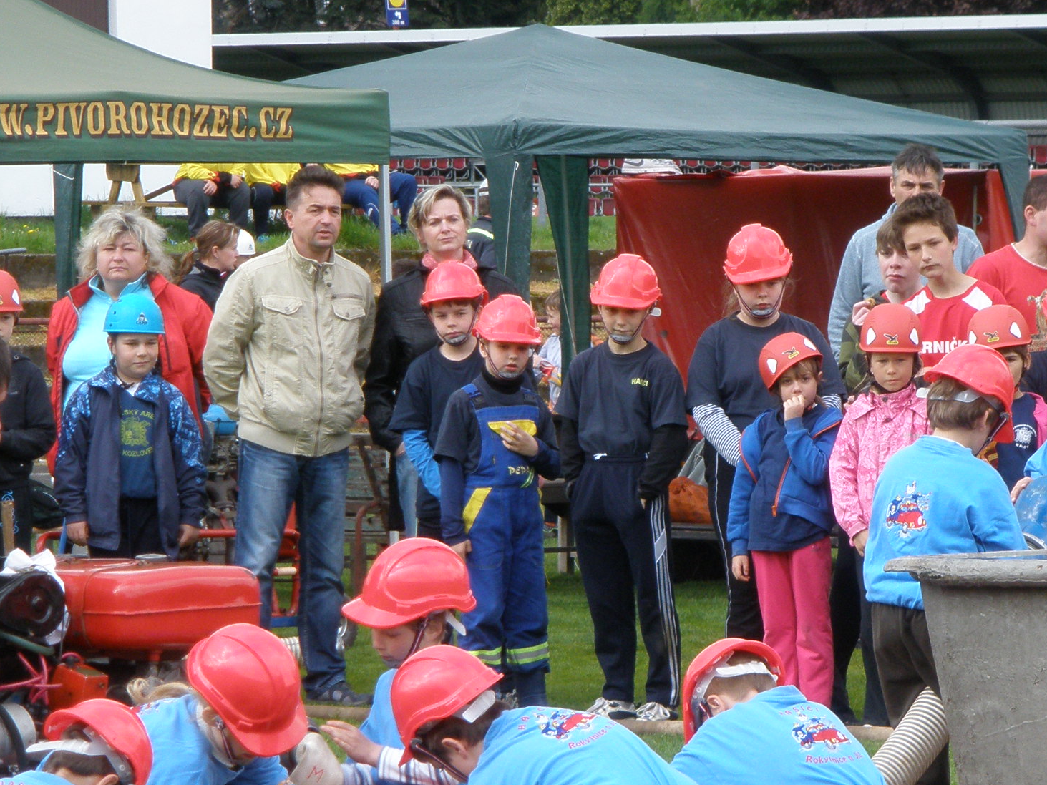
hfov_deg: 7.6
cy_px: 555
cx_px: 656
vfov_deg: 5.7
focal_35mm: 259
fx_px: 7833
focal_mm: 25.8
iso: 160
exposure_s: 1/160
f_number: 5.4
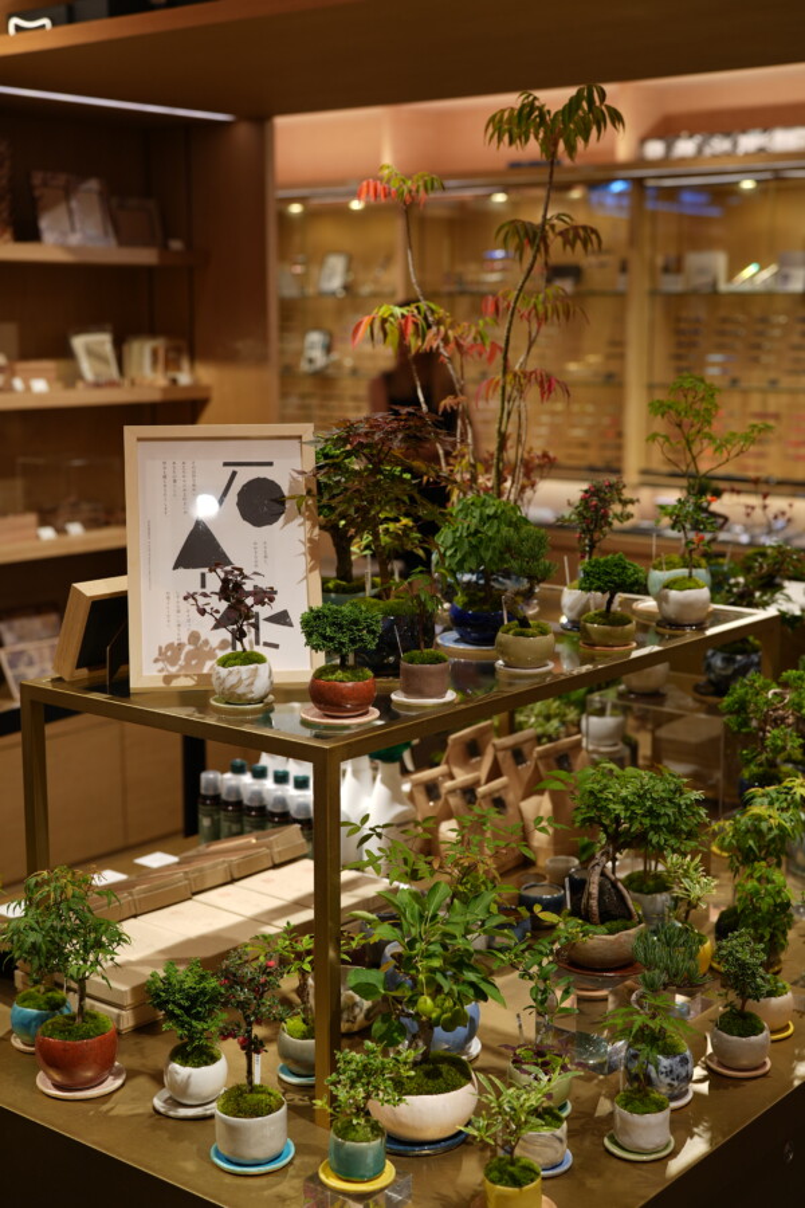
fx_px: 1677
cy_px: 604
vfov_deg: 39.6
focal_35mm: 50
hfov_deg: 27.0
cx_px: 402
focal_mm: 50
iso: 80
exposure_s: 1/15
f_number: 3.2
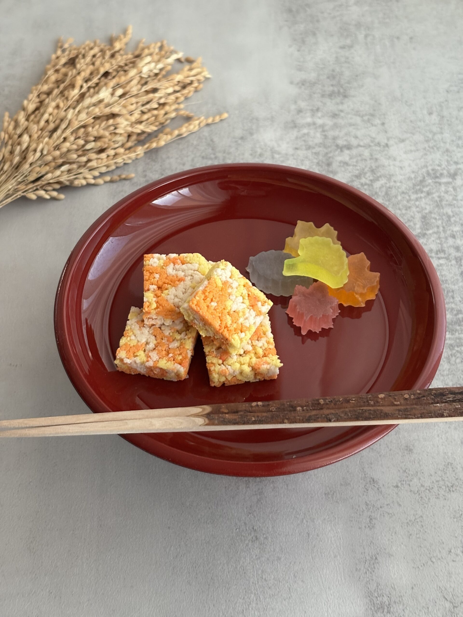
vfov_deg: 36.8
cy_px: 308
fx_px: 927
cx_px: 232
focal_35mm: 52
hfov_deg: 28.0
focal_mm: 5.96
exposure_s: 1/40
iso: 250
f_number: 1.6
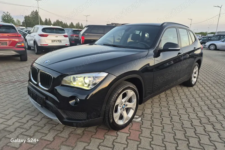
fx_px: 150
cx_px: 113
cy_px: 69
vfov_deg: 53.0
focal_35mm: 24
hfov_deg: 73.8
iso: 100
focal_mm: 5.4
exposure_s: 1/180
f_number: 1.8
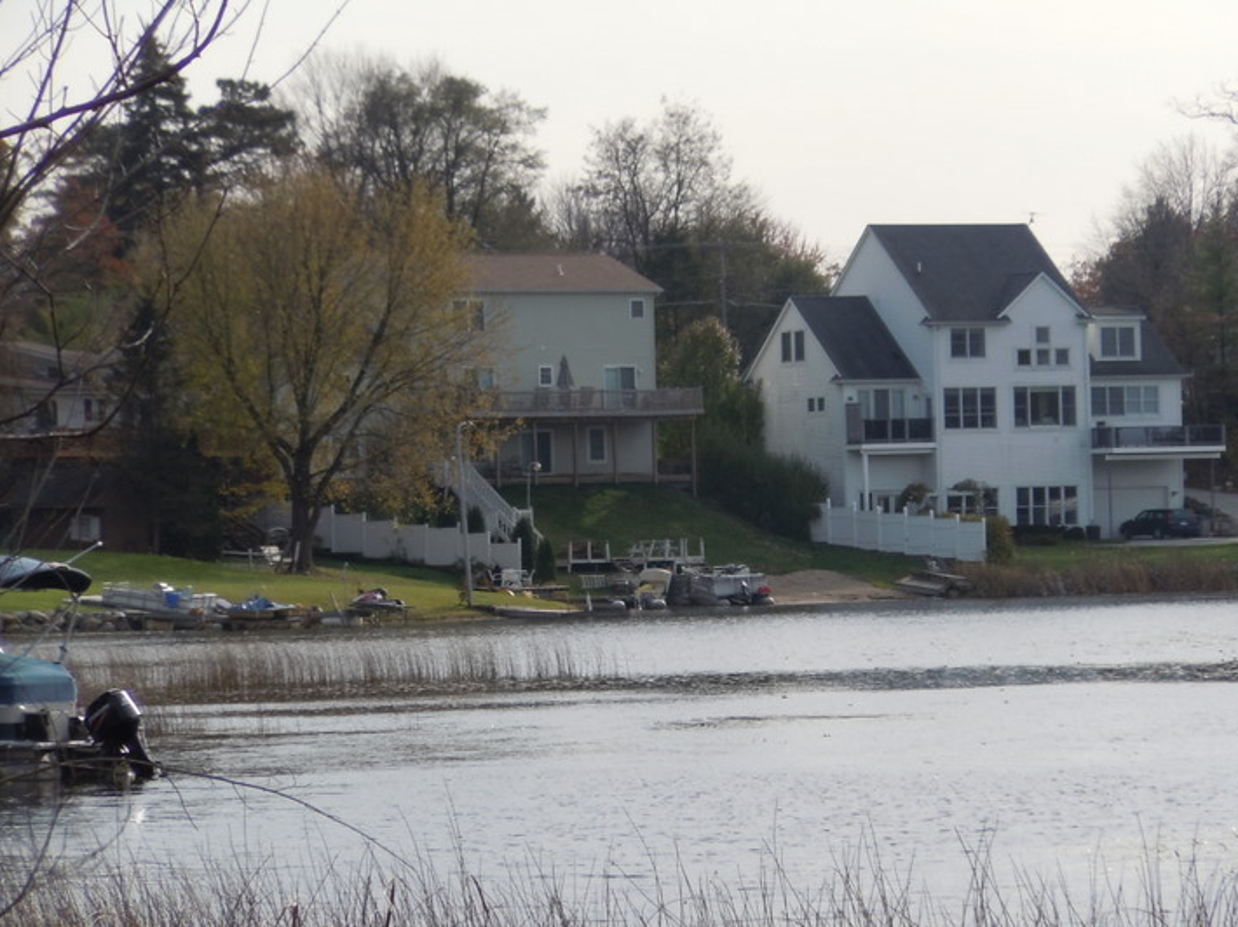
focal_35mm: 221
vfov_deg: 6.7
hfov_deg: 9.0
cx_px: 692
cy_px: 507
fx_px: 7901
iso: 100
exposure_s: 1/400
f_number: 5.6
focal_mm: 35
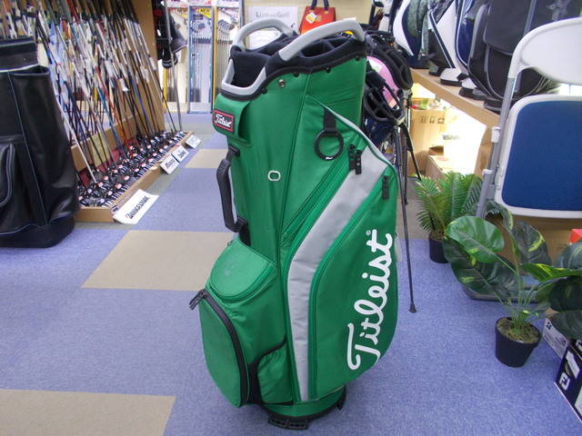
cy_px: 218
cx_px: 291
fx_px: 437
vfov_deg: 53.1
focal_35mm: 26
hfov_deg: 67.3
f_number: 3.2
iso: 180
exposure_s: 1/25
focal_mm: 4.6
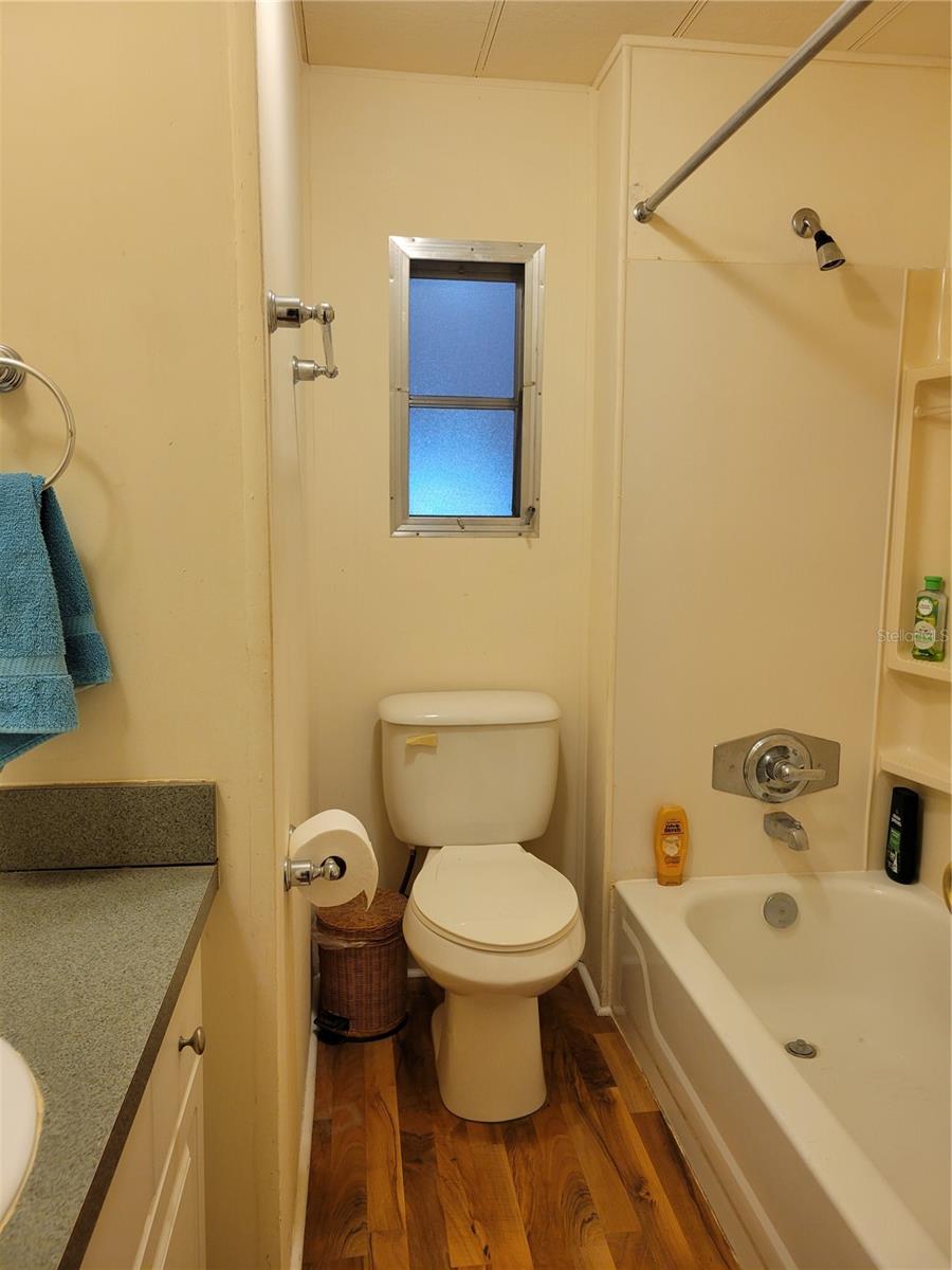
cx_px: 476
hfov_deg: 53.1
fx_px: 953
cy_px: 635
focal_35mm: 26
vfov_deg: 67.3
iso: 160
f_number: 1.8
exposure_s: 1/120
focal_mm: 5.4
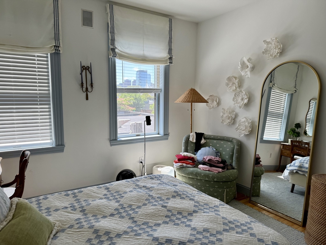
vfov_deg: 56.8
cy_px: 122
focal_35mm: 24
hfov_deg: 71.6
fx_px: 226
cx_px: 163
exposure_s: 1/137
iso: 50
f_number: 1.78
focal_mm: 6.76
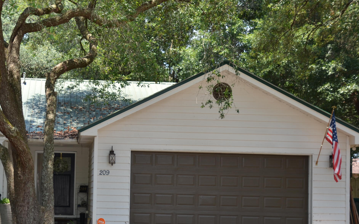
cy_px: 162
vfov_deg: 17.8
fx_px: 714
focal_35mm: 73
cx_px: 90
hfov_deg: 27.8
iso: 100
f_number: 4
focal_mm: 30
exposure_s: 1/250
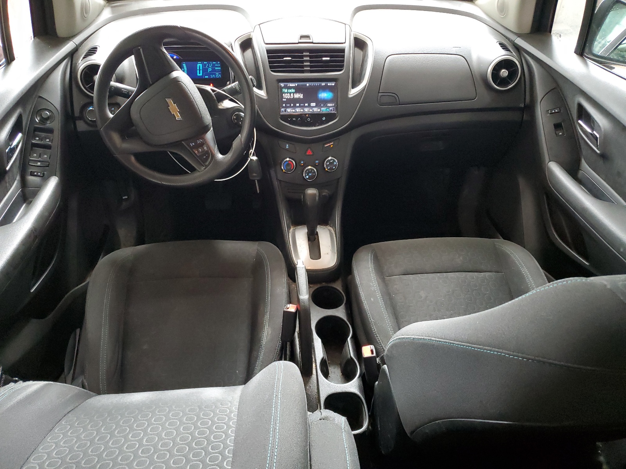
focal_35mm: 26
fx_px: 470
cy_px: 234
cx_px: 313
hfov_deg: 67.3
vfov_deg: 53.1
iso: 323
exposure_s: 1/60.2
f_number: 1.5
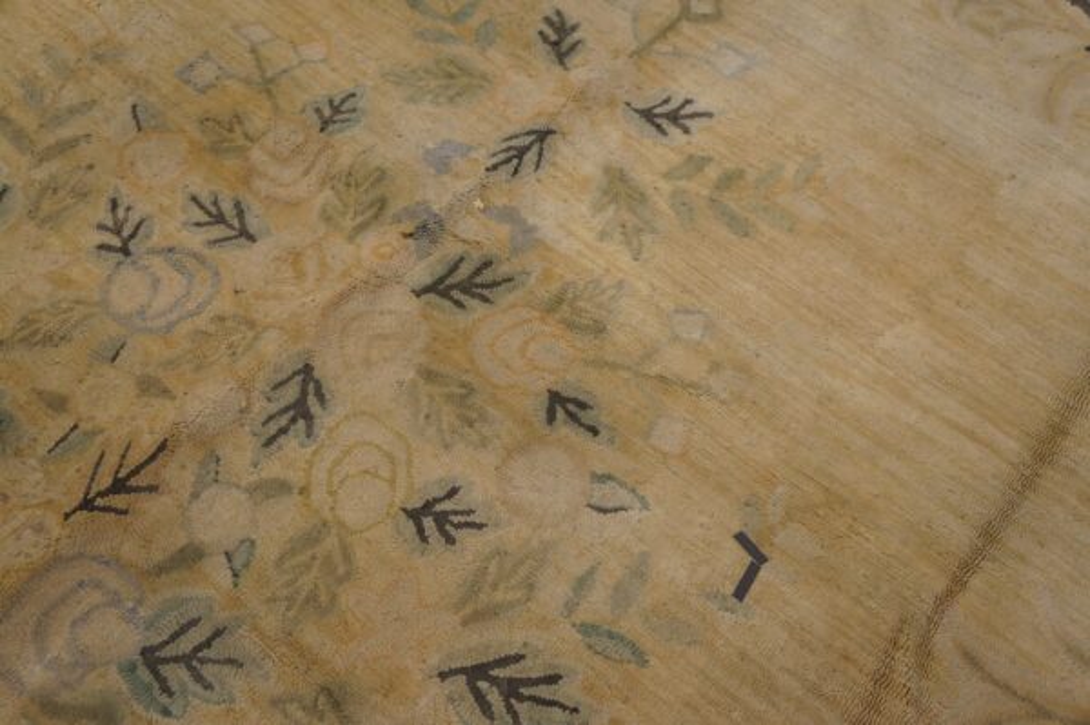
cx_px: 545
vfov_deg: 41.6
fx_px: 953
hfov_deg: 59.5
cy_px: 362
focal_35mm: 32
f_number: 4
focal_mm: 21
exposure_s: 1/60
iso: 640
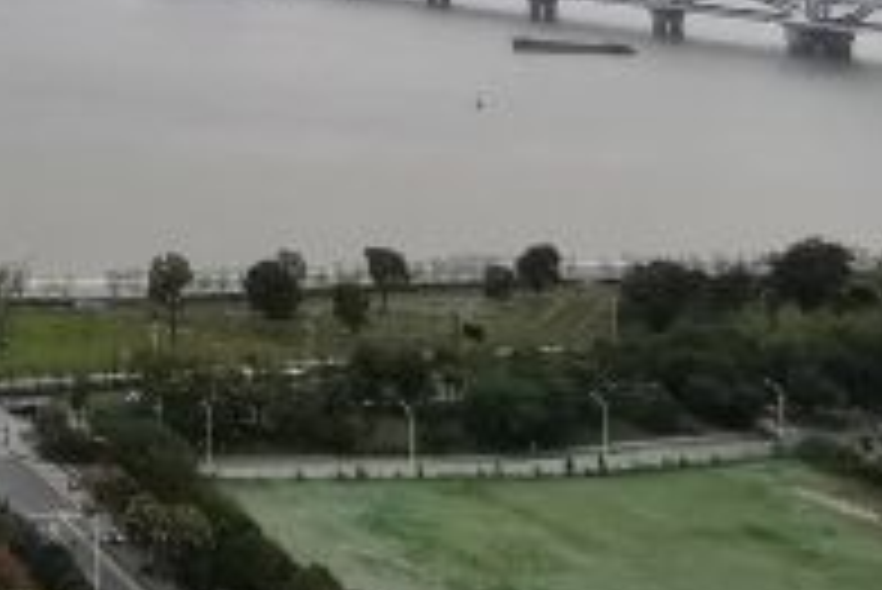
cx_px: -531
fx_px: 1667
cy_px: -189
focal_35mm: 68
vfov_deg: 18.6
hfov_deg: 22.6
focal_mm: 2.35
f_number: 2.2
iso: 50
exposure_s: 1/314
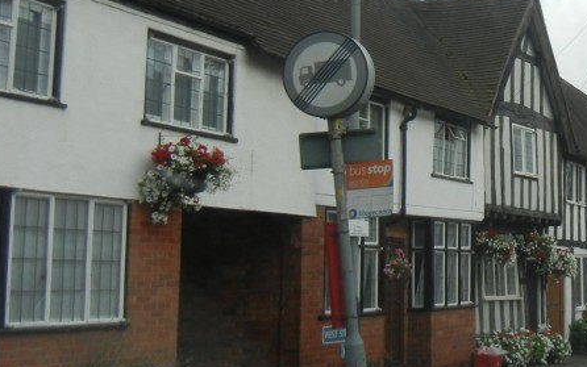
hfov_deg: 26.2
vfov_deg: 17.8
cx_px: 637
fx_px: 1168
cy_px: 141
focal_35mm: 73
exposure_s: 1/830
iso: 160
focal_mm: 5.4
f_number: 3.5
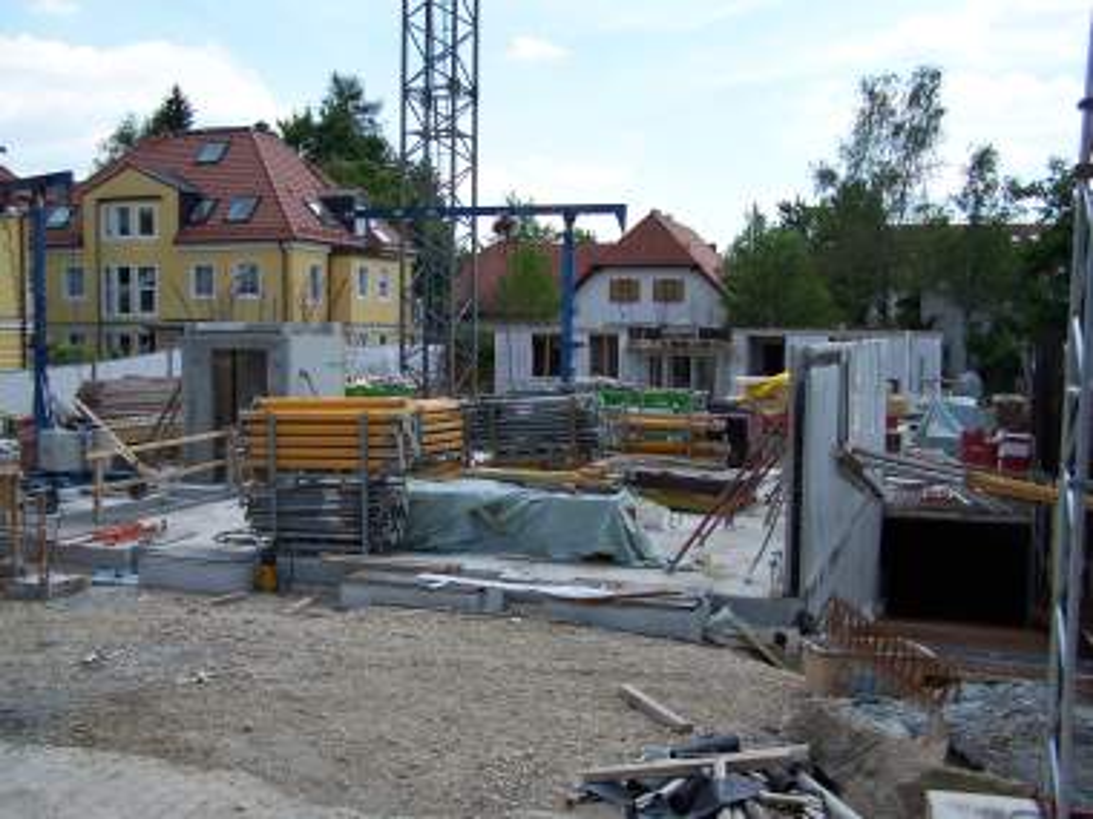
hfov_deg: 49.0
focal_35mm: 38
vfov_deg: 37.7
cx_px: 546
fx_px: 1200
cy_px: 410
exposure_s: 1/1000
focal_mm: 6.3
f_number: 2.8
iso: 80
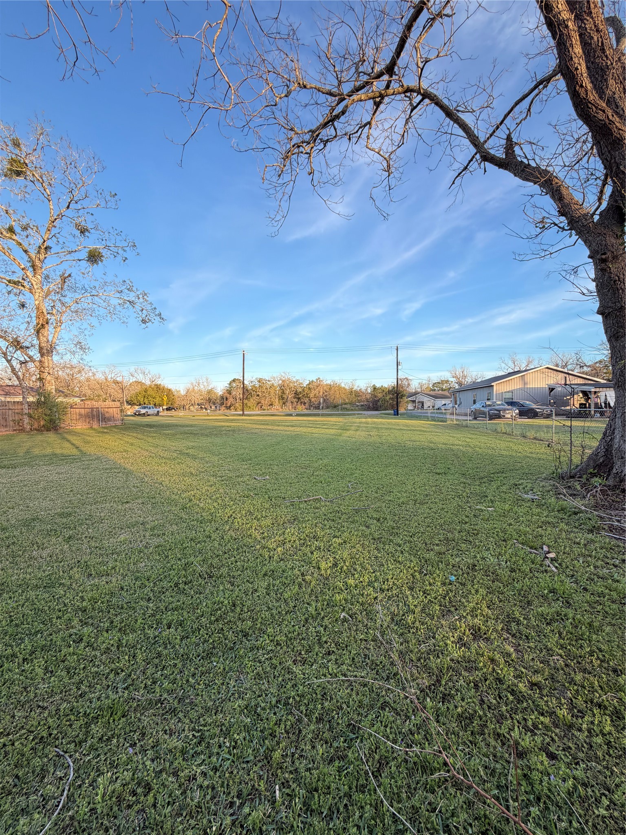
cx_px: 313
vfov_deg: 102.1
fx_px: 338
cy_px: 418
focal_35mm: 14
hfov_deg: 85.7
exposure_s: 1/121
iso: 100
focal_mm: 2.22
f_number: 2.2
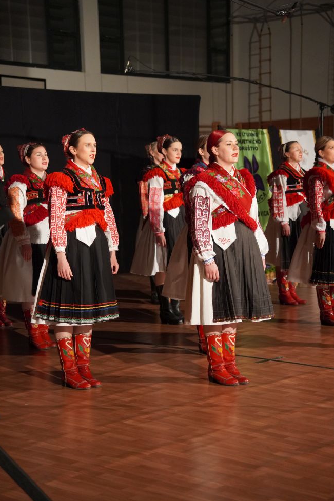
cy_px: 249
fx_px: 1058
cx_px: 166
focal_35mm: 76
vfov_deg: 26.7
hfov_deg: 17.9
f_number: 2.8
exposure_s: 1/200
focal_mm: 50
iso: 2500
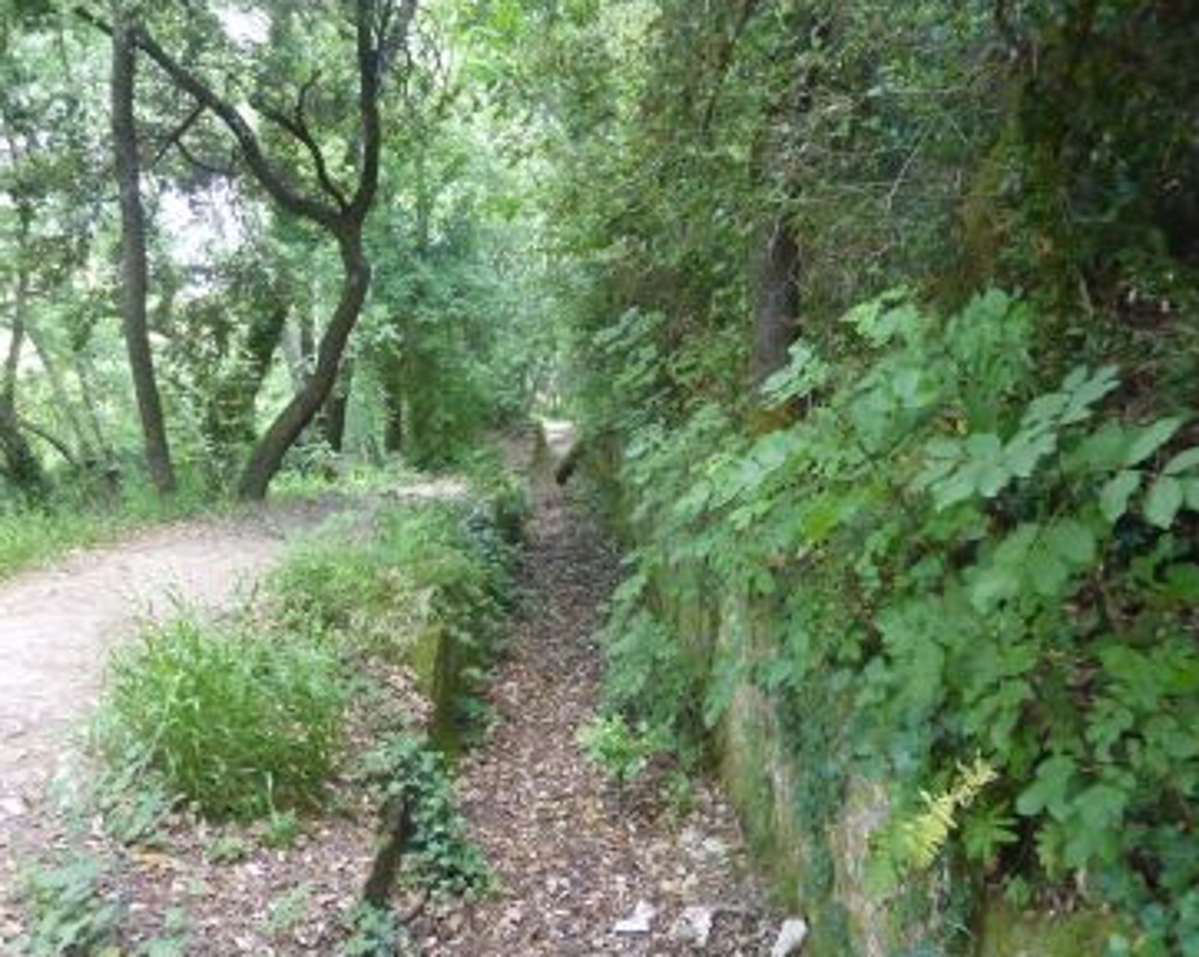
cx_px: 547
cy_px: 480
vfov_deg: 53.1
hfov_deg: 64.0
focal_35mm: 27
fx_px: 957
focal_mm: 4.1
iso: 800
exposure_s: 1/60
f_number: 3.3
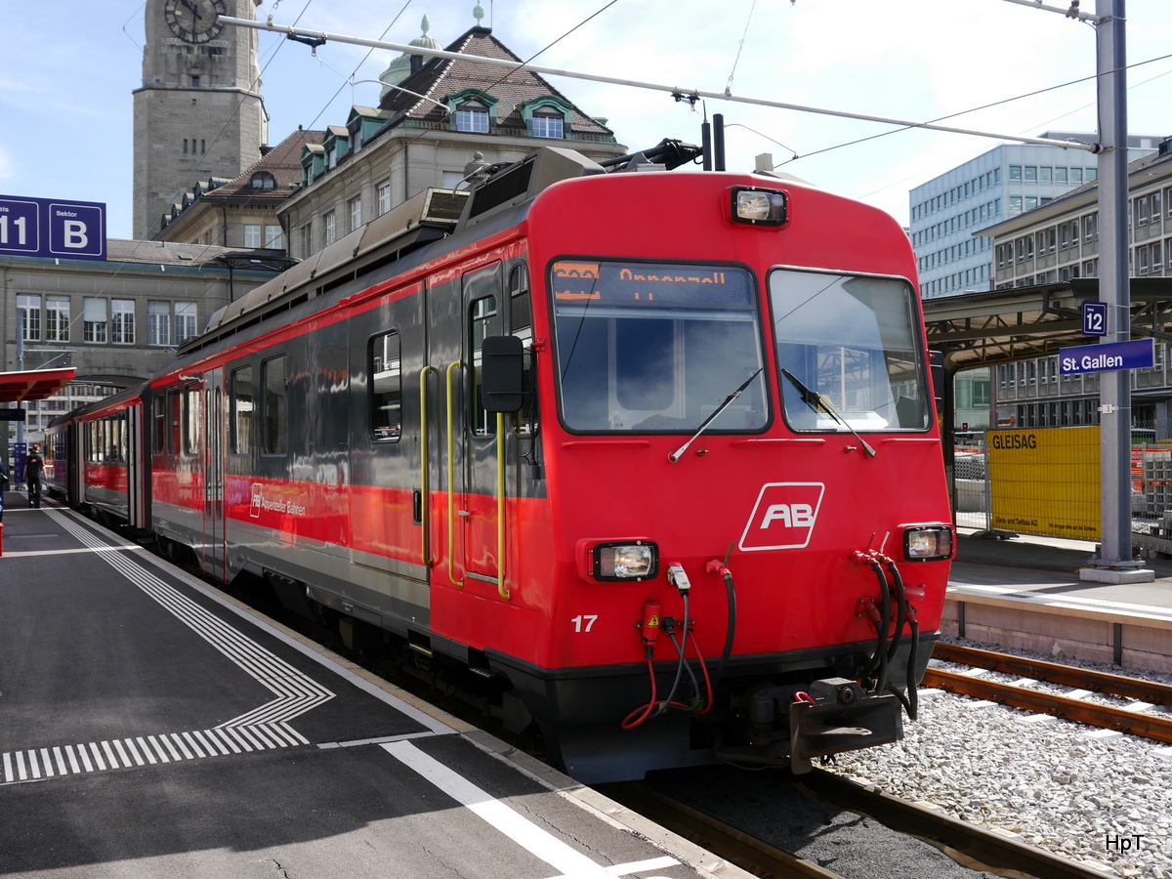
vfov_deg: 37.7
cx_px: 586
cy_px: 440
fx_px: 1287
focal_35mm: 38
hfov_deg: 49.0
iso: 160
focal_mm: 19
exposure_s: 1/250
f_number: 7.1
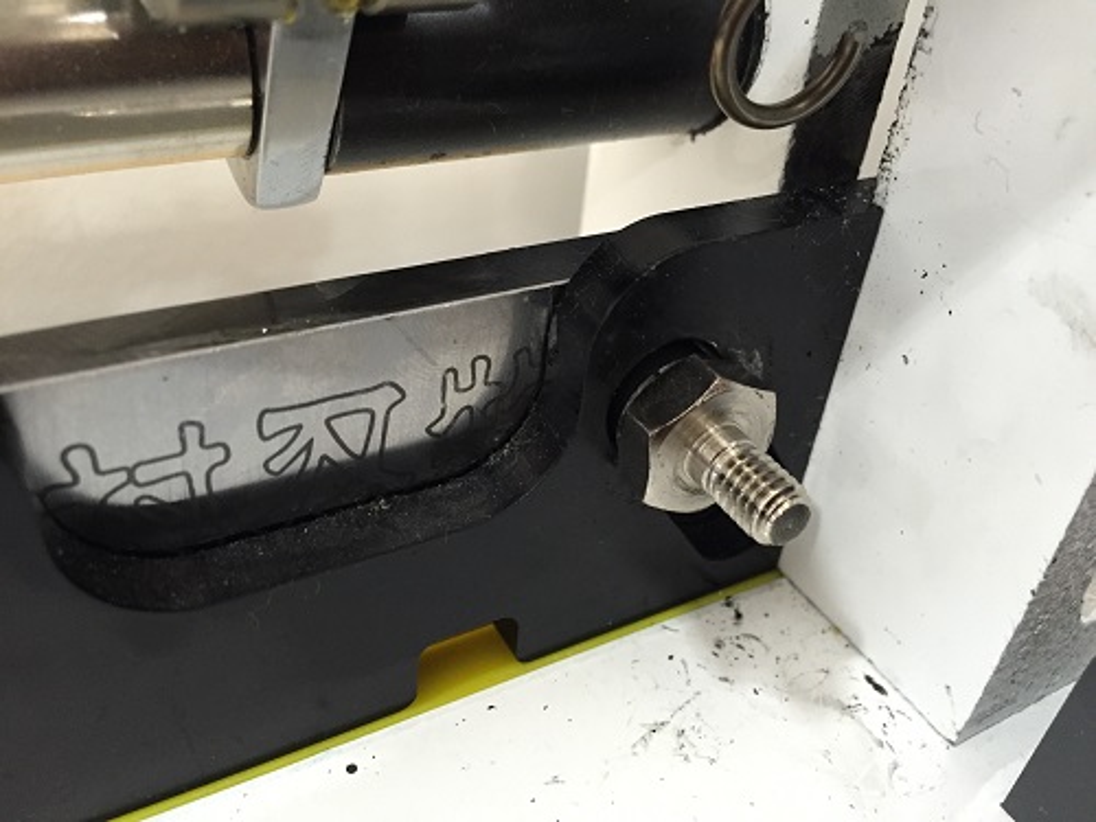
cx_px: 548
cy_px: 411
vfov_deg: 48.2
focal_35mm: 29
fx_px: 918
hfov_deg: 61.7
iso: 250
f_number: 2.2
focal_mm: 4.15
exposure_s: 1/24
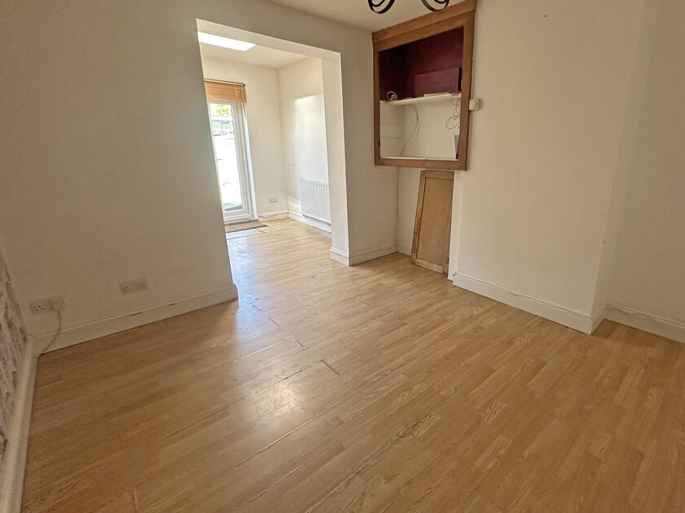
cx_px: 404
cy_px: 235
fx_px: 336
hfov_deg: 90.1
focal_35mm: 17
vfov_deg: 74.6
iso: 160
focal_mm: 2.22
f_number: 2.2
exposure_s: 1/99
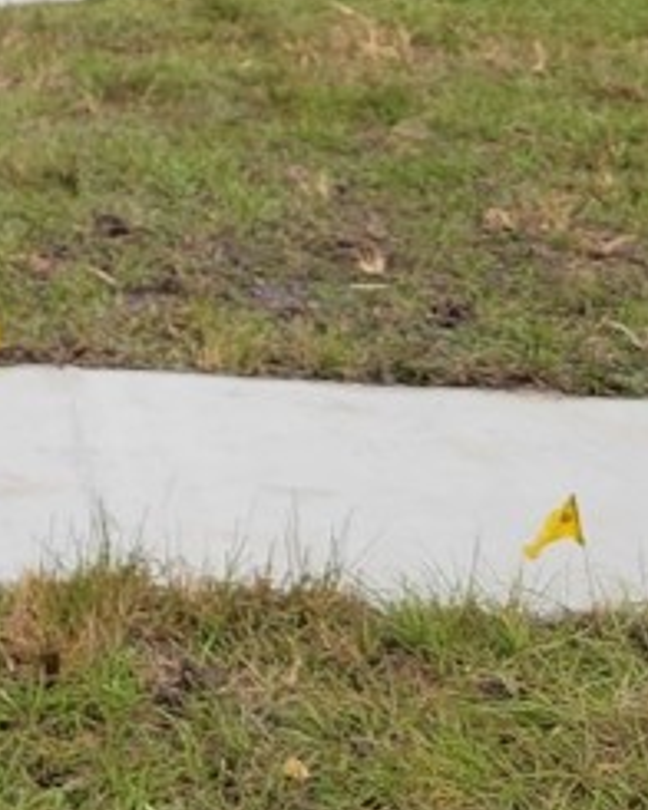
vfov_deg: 17.2
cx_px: -453
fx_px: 2541
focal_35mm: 106
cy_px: -179
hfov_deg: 13.3
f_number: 1.8
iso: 40
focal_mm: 5.4
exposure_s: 1/2579
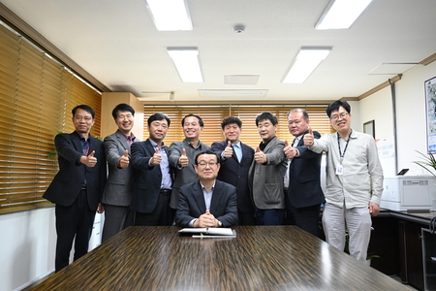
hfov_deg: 62.8
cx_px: 218
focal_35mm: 30
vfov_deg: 44.3
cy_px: 146
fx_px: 357
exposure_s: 1/200
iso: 1600
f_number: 4
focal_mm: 29.5
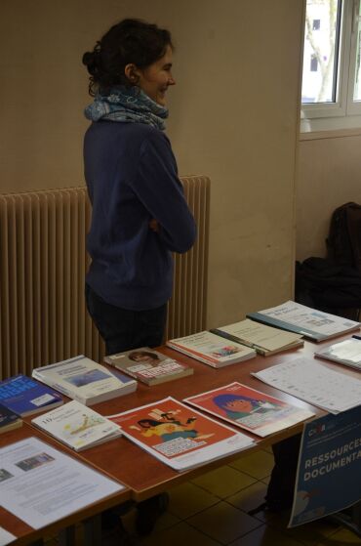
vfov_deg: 37.9
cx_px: 180
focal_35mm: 52
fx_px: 794
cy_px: 273
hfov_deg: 25.6
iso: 400
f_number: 4.5
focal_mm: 35
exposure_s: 1/60
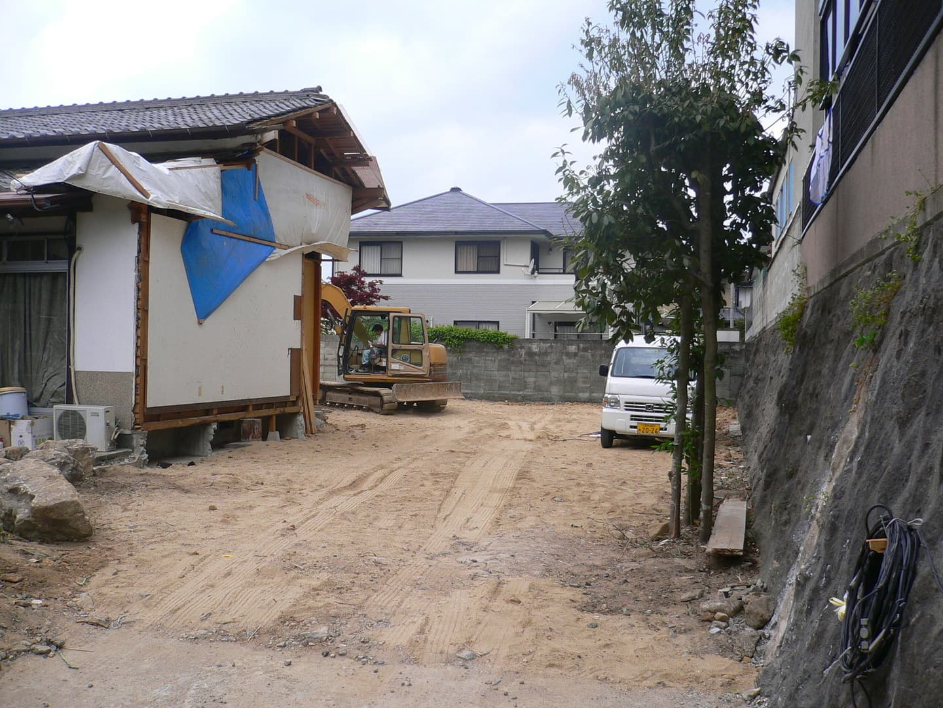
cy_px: 354
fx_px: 953
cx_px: 472
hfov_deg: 52.6
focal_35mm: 35
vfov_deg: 40.7
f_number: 2.8
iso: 80
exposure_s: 1/320
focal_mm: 5.8
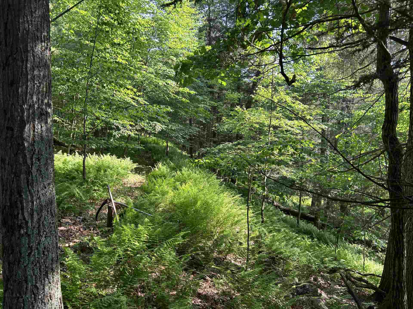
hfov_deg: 67.3
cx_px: 206
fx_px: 310
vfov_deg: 53.1
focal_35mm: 26
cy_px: 154
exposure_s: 1/195
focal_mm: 5.7
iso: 40
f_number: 1.5
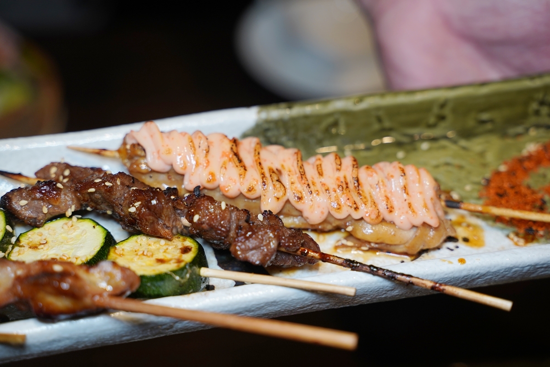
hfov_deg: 27.0
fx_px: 1146
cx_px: 275
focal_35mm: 75
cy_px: 184
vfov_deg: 18.2
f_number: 4
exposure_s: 1/80
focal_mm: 75
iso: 400
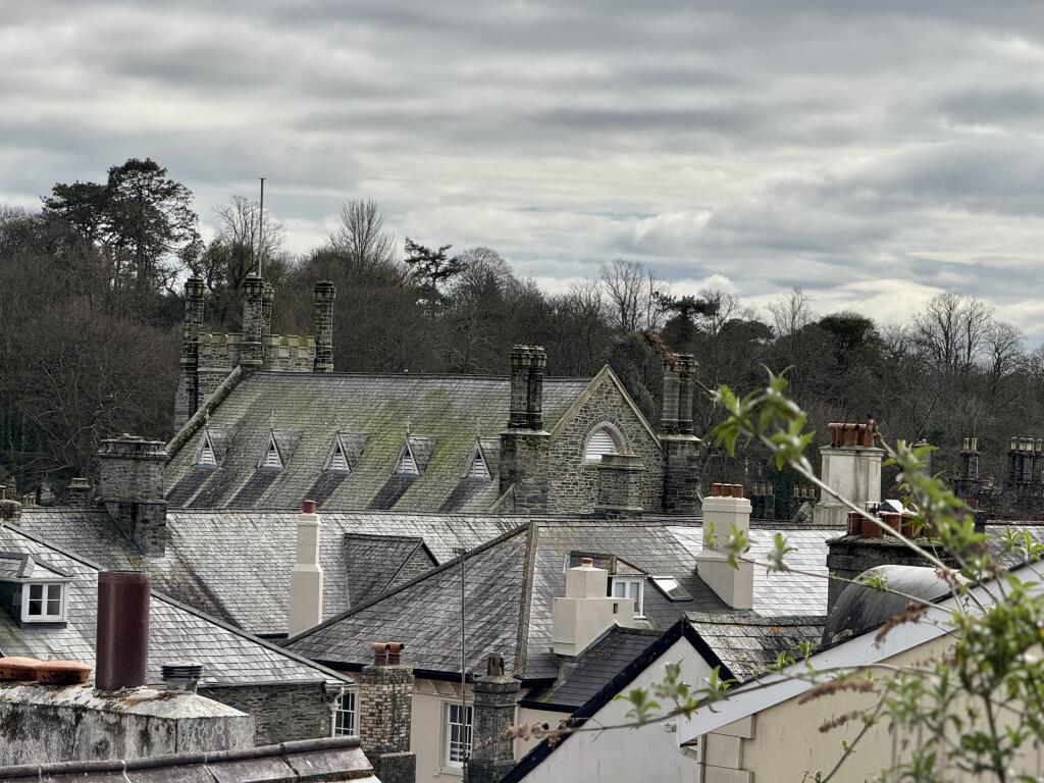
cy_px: 392
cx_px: 522
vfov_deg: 12.3
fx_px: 3619
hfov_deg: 16.4
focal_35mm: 120
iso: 64
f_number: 2.8
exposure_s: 1/2817
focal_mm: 15.66
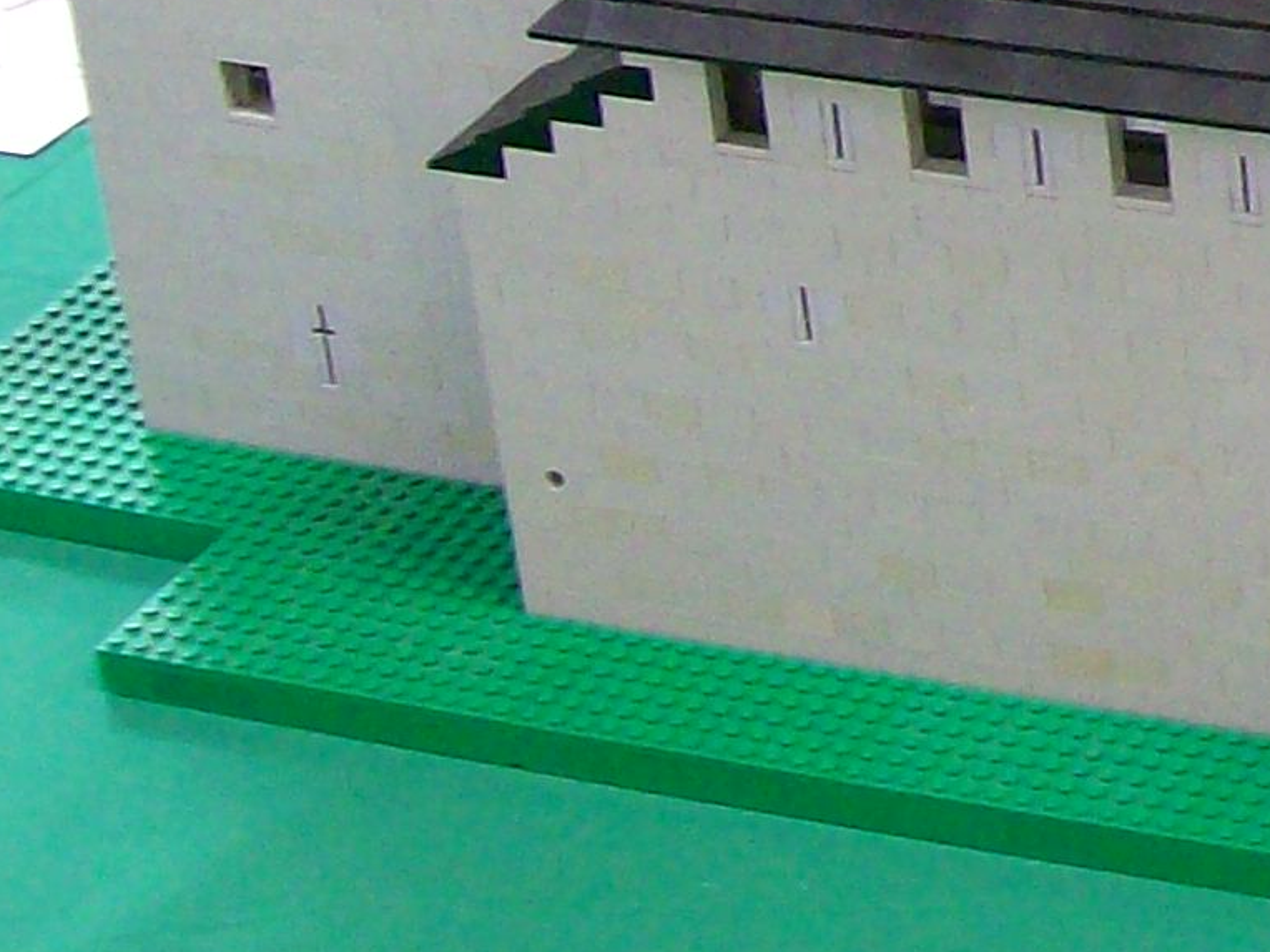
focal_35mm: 144
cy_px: -301
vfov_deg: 10.1
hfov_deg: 12.5
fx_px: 5283
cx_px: 2311
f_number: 2.7
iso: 200
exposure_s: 1/8
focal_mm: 6
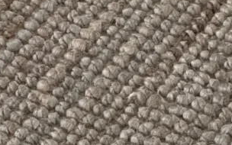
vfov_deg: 3.3
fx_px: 2447
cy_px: 533
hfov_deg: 5.4
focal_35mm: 387
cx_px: 124
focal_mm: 9
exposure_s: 1/52
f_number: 2.8
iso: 640
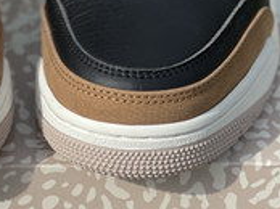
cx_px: 19
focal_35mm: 184
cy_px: -56
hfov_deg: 10.7
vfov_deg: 8.0
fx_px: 1486
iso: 32
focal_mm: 7.5
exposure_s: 1/1325
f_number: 2.2
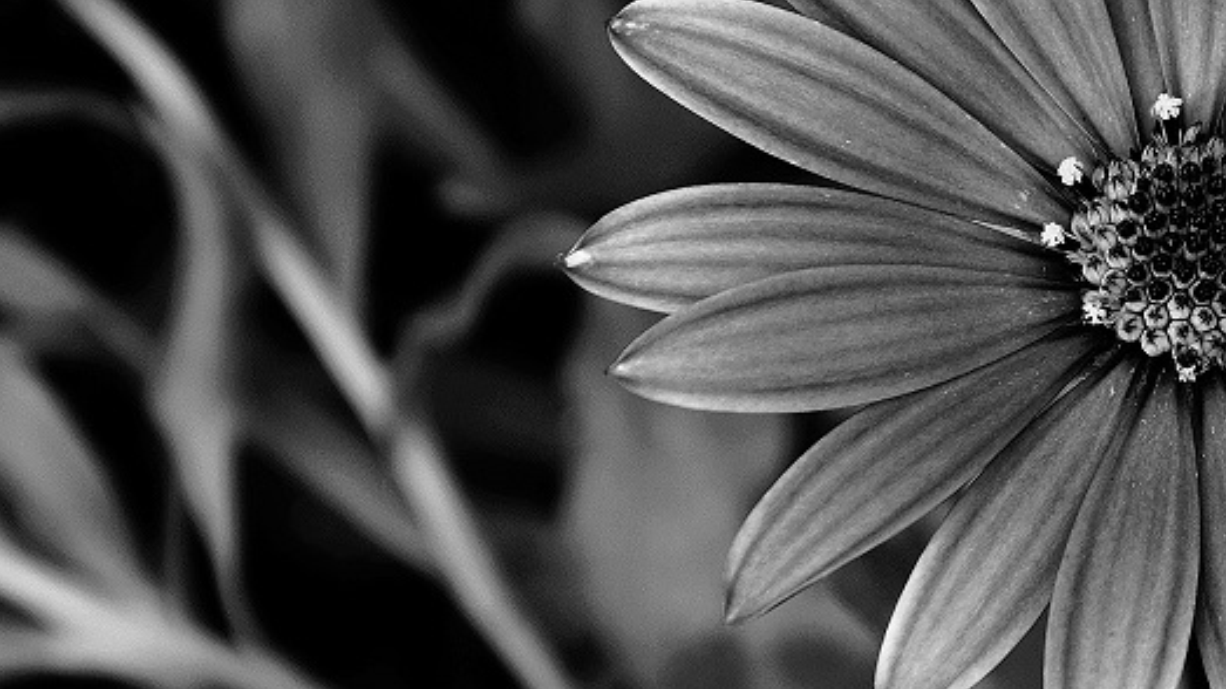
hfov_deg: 5.7
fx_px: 12293
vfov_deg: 3.2
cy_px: 278
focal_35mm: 378
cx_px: 1200
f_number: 8
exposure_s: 1/100
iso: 400
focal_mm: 105
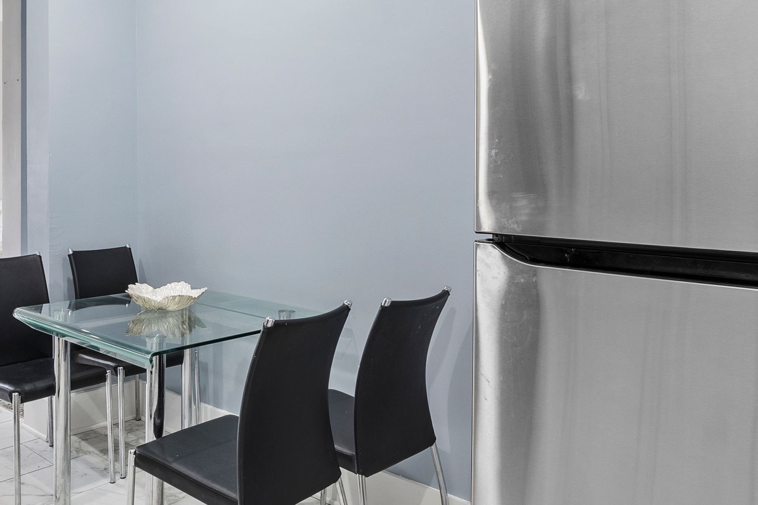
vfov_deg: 40.7
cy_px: 180
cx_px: 242
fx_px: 674
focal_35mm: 32
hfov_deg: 57.2
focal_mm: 10
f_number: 8
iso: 200
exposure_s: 1.3
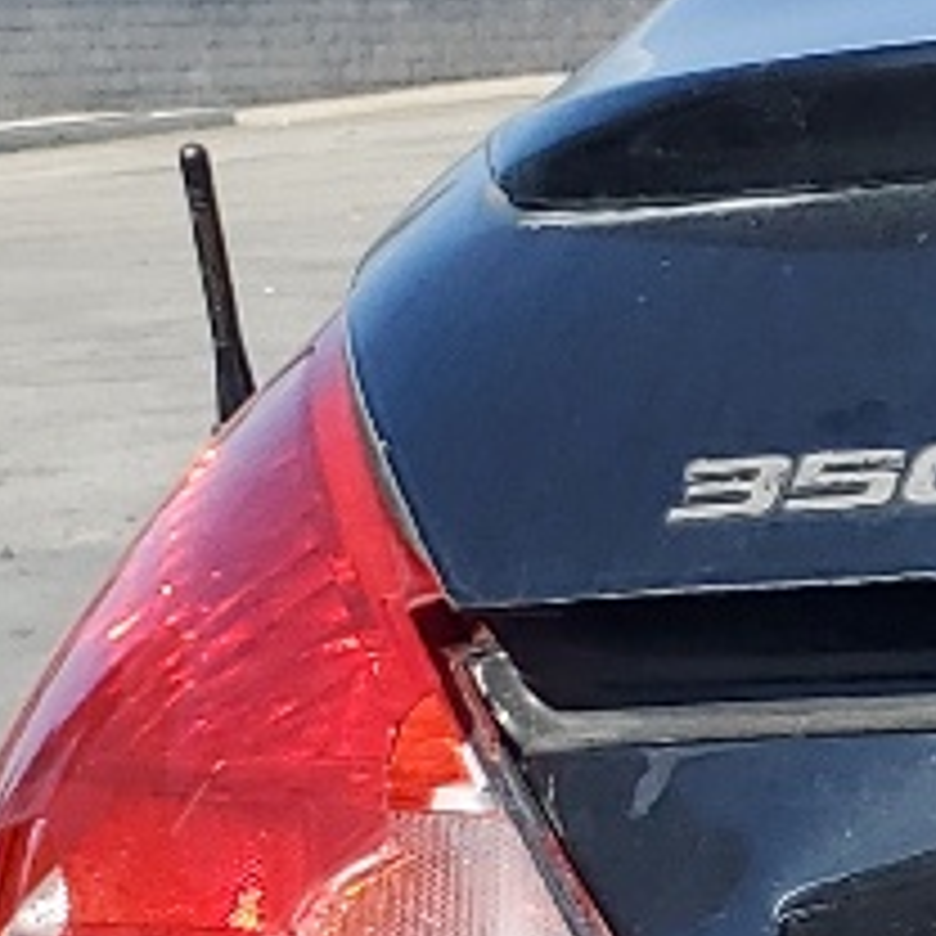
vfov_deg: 9.7
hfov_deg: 8.8
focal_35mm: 177
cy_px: 1125
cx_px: 2416
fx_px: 5415
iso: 50
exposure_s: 1/2000
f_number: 1.5
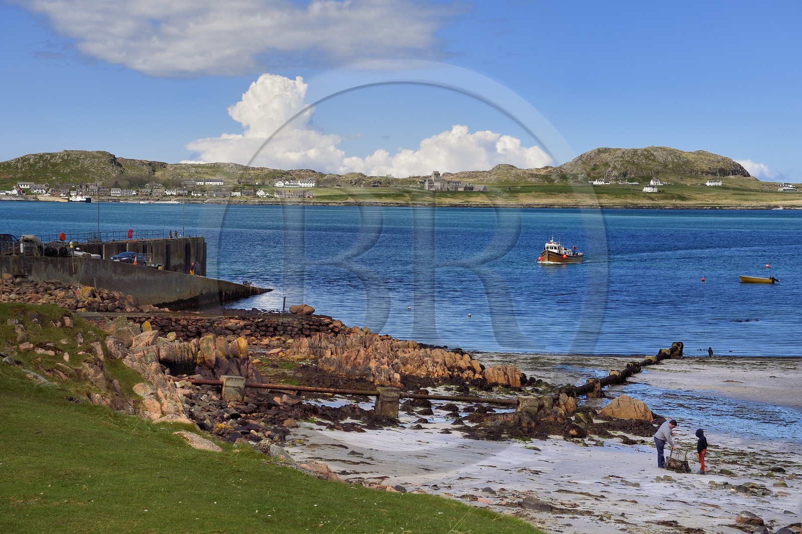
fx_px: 1380
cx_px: 401
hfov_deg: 32.4
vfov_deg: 21.9
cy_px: 267
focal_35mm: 62
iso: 200
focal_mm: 62
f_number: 11
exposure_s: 1/320
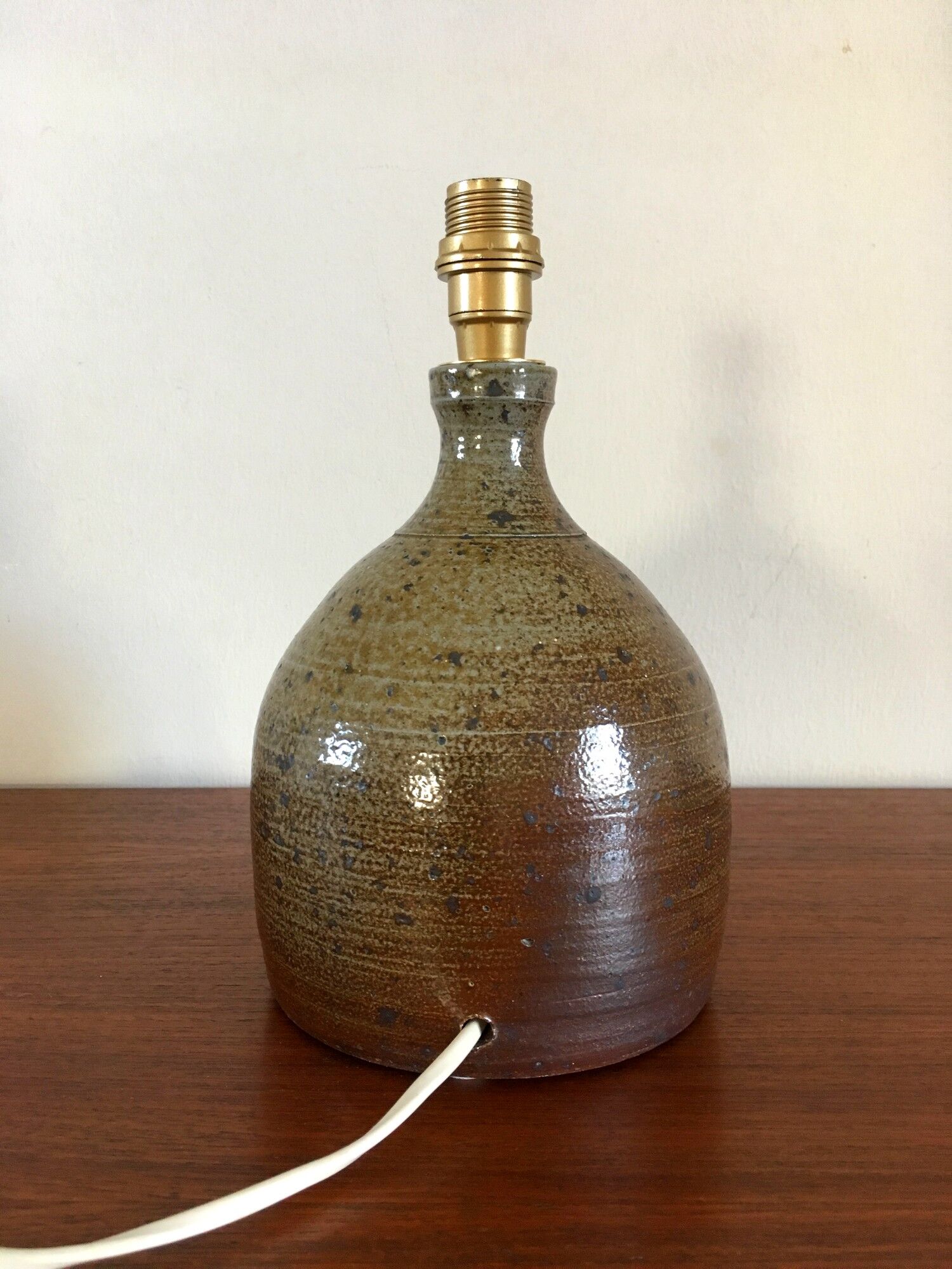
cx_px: 476
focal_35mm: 29
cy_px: 634
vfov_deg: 61.7
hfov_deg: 48.2
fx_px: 1063
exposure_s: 1/33
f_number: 2.2
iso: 160
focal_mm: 4.15
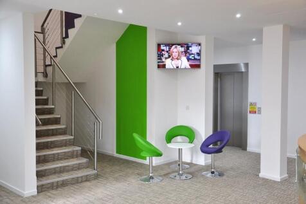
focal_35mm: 38
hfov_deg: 51.3
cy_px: 102
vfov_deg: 35.5
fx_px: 319
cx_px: 153
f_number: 5.6
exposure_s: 1/30
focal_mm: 25
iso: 400
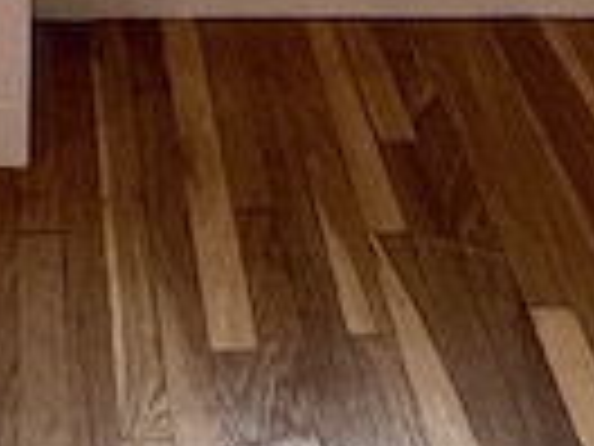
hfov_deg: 24.1
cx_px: 72
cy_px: -662
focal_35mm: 79
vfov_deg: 13.2
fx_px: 1356
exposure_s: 1/120
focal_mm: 1.57
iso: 125
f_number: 1.8
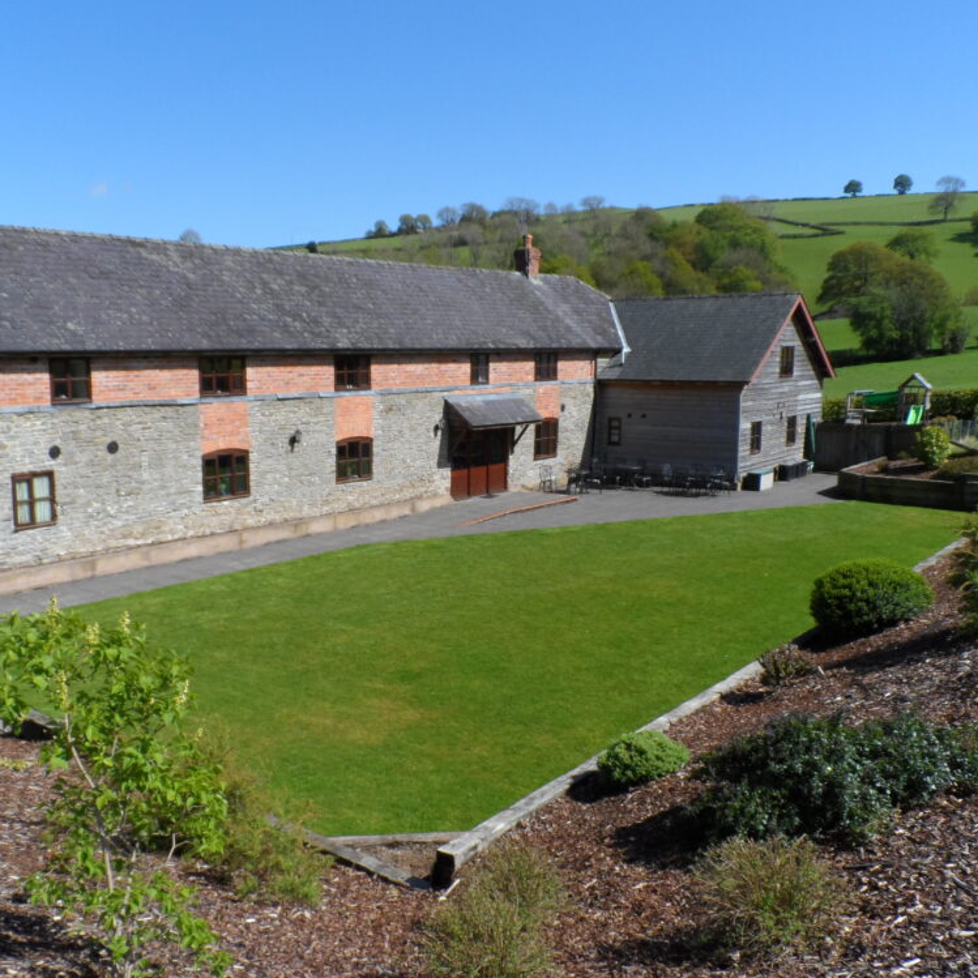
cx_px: 407
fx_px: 927
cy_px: 495
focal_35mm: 29
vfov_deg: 55.6
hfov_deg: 55.3
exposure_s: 1/500
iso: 80
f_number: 4.5
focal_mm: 4
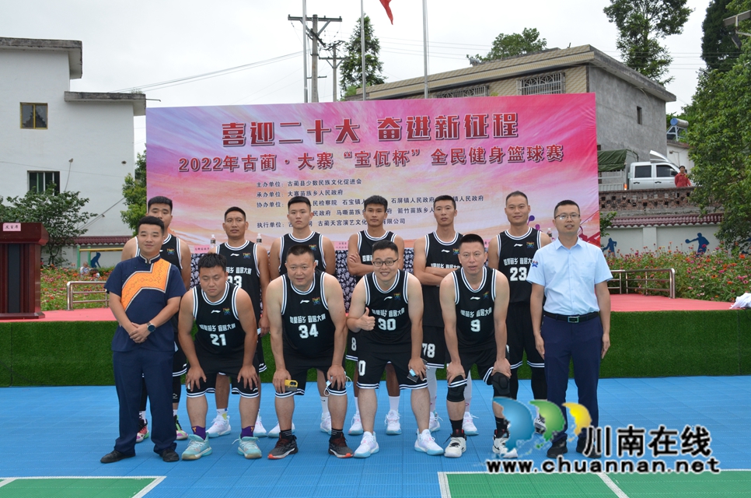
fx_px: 812
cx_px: 376
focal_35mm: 39
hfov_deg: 49.6
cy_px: 249
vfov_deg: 34.1
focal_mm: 26
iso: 640
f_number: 10
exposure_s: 1/250
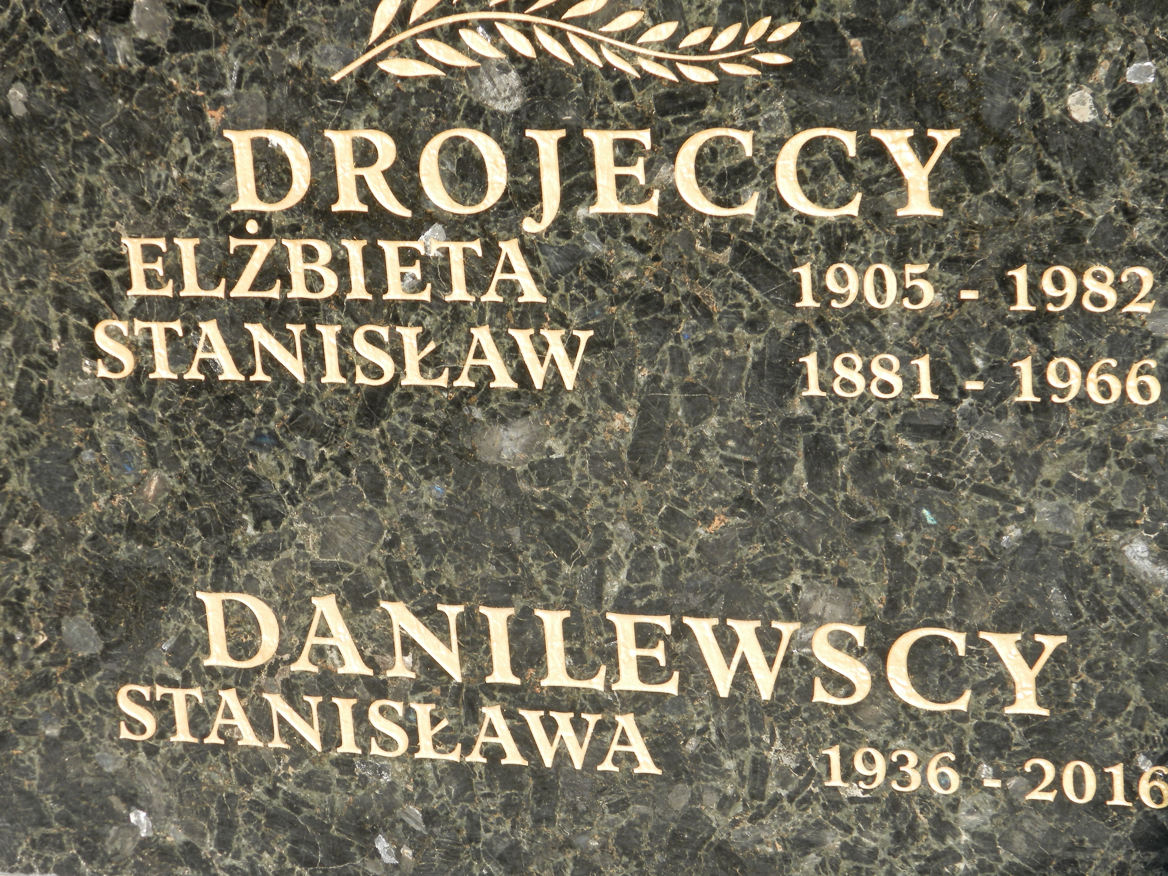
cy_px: 438
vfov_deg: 14.0
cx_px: 584
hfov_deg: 18.5
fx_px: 3577
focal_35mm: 106
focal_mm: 19
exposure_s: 1/200
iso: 80
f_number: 4.5
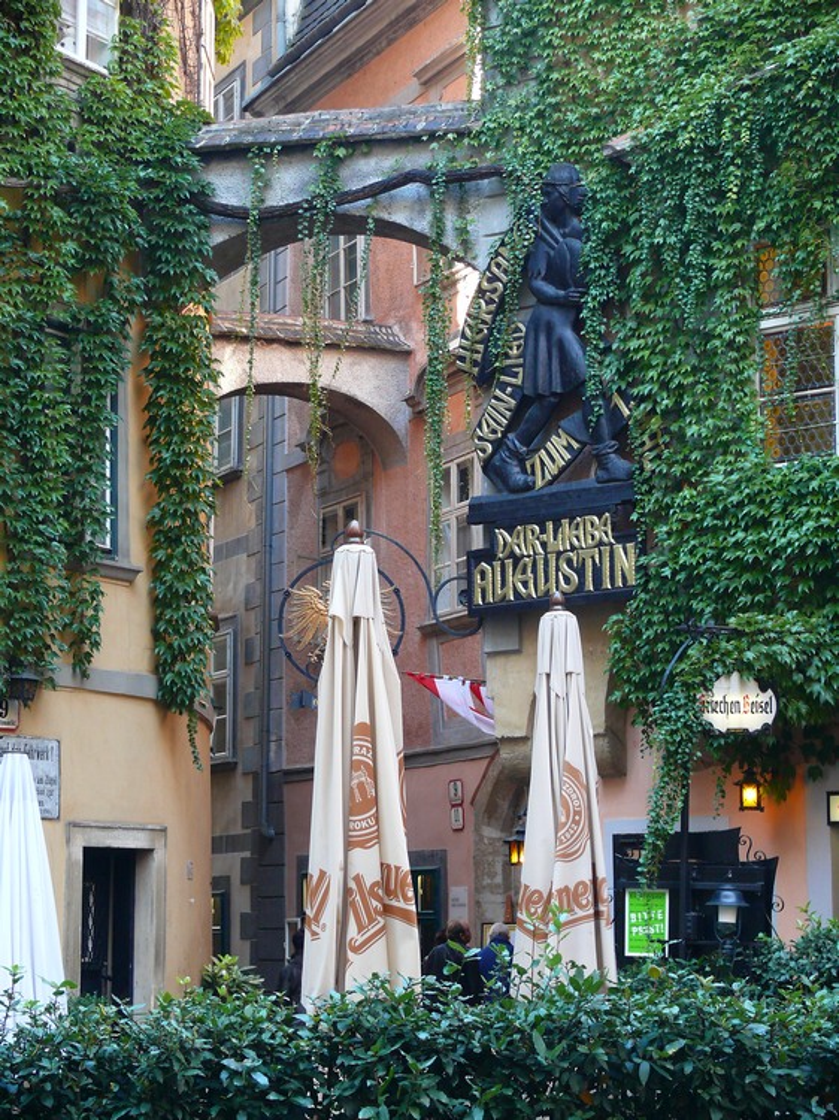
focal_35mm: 76
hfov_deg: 19.4
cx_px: 420
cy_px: 560
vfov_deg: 25.7
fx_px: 2457
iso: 200
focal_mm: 16.1
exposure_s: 1/20
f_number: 3.2
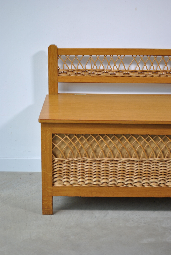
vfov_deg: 33.3
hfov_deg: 22.7
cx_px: 86
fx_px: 425
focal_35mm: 60
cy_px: 128
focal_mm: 40
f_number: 5.3
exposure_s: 1/40
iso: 200
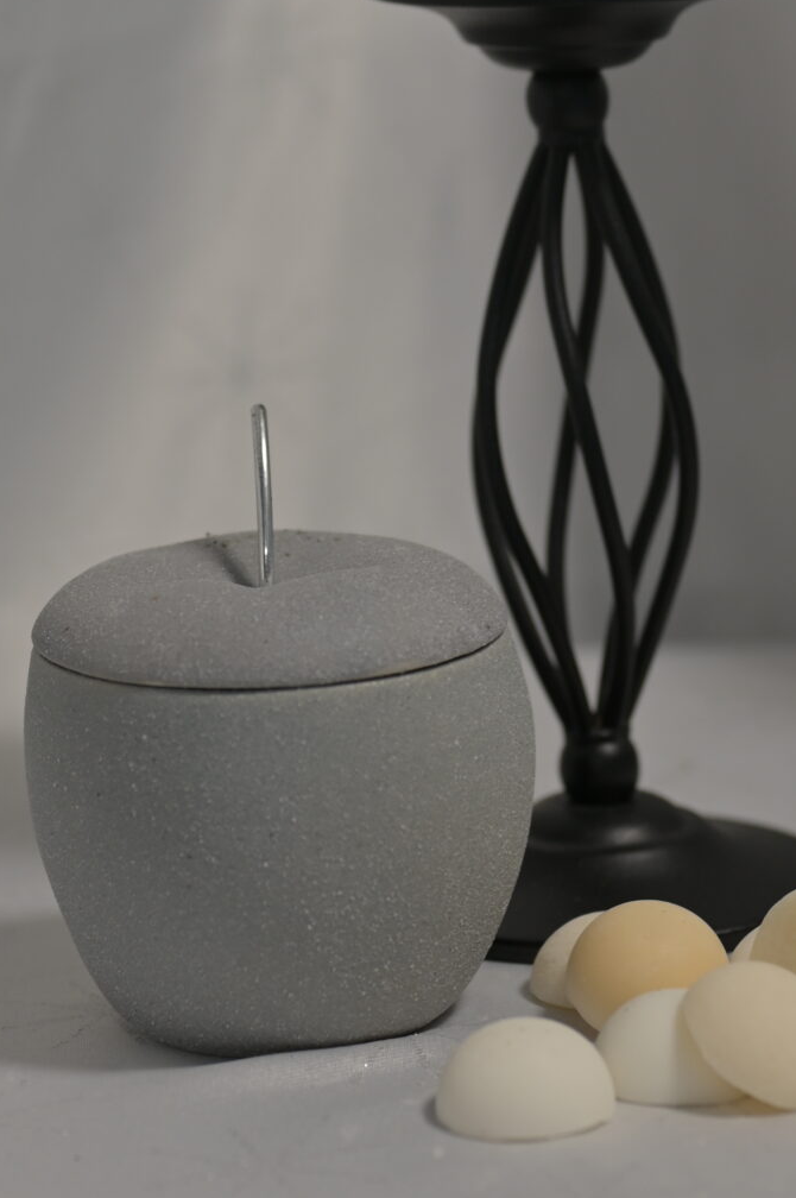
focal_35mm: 127
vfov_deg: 16.0
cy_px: 126
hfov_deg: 10.8
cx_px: 454
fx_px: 4221
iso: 125
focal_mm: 50
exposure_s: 1/60
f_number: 2.5
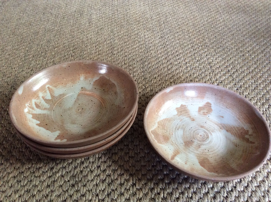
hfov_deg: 56.9
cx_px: 136
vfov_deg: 44.1
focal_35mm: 32
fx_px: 250
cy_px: 101
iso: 160
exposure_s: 1/25
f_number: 2.4
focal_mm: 3.3
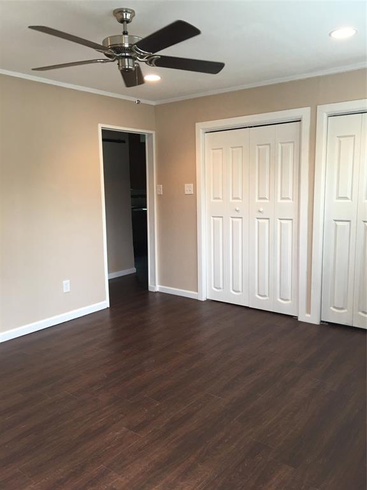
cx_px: 184
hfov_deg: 48.2
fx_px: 410
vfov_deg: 61.7
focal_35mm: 29
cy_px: 245
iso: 32
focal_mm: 4.15
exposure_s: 1/15
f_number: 2.2
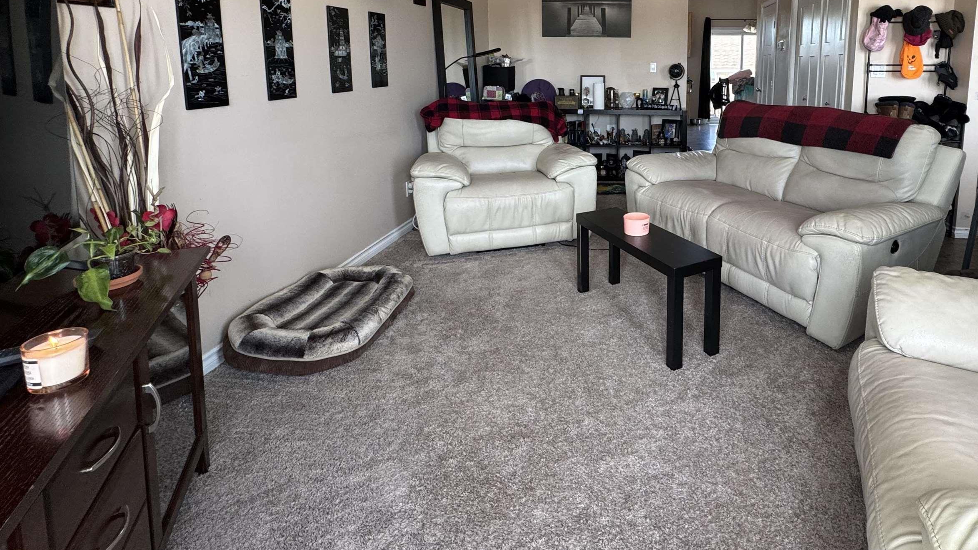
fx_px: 519
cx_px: 627
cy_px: 128
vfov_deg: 53.0
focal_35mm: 20
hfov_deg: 84.5
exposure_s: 1/99
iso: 200
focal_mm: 2.22
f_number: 2.2
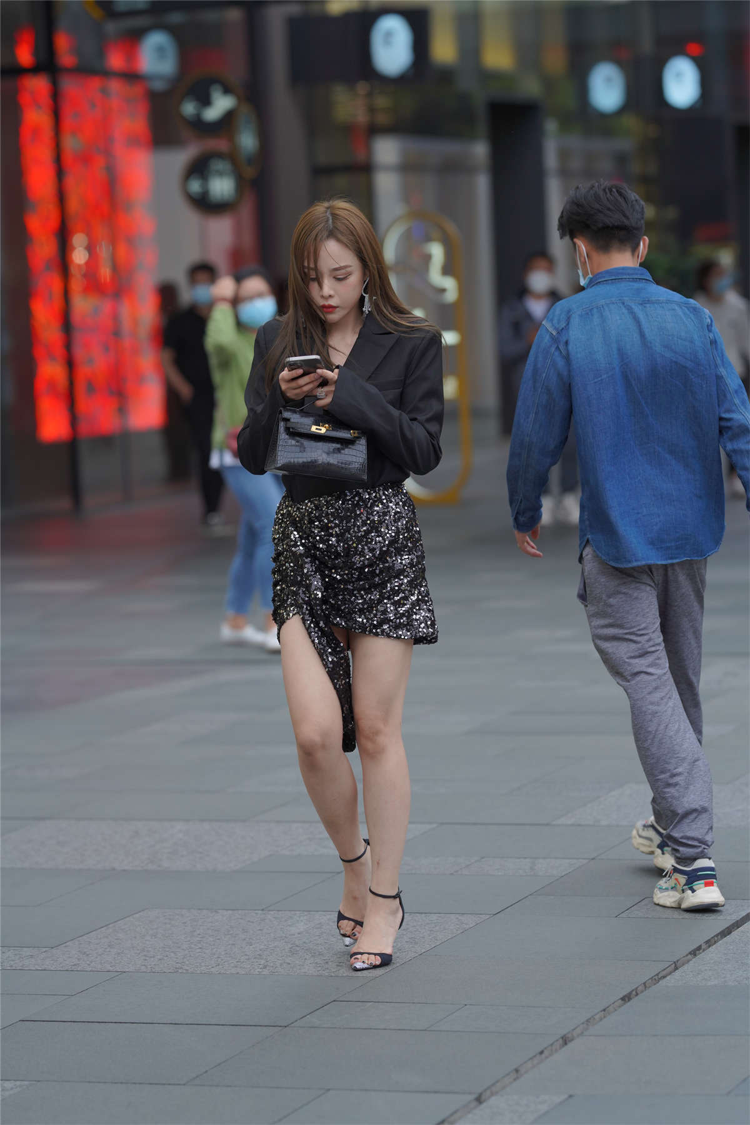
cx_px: 375
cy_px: 562
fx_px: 4218
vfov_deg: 15.2
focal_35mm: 135
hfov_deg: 10.2
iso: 500
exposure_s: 1/500
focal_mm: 135
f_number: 3.2
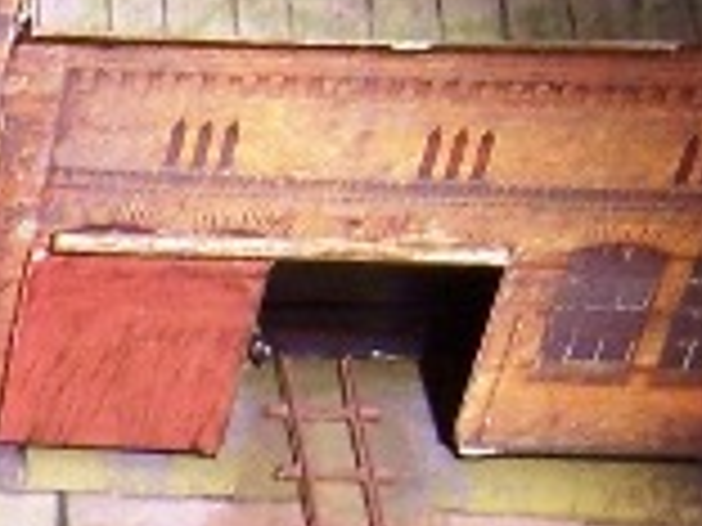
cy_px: 773
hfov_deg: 9.4
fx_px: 3873
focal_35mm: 191
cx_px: -860
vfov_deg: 7.6
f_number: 3.4
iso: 140
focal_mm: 5.5
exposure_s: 1/20
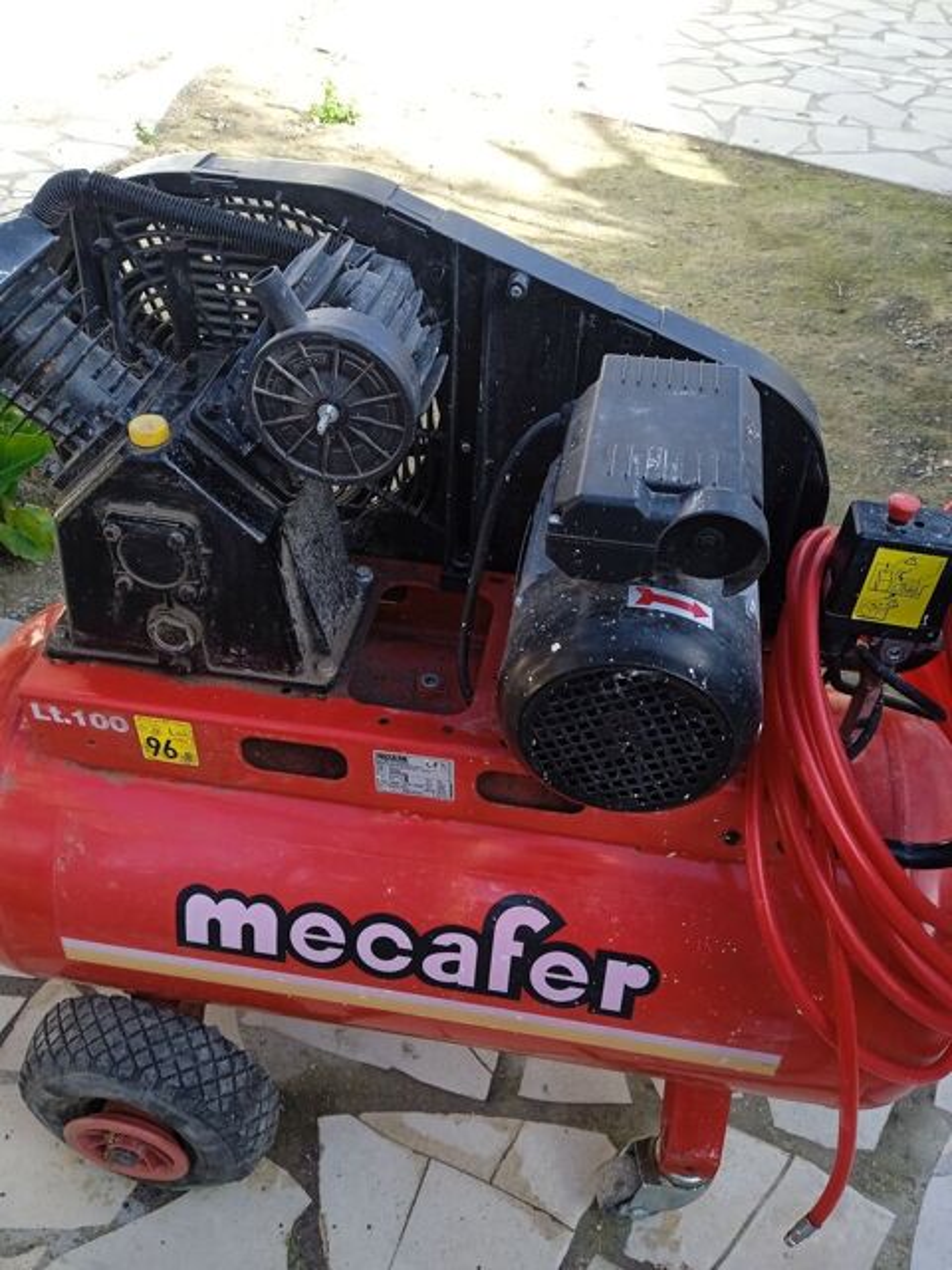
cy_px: 635
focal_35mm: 28
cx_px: 476
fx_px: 1027
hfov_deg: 49.7
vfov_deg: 63.4
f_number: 2.2
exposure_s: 1/160
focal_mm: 3.43
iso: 113
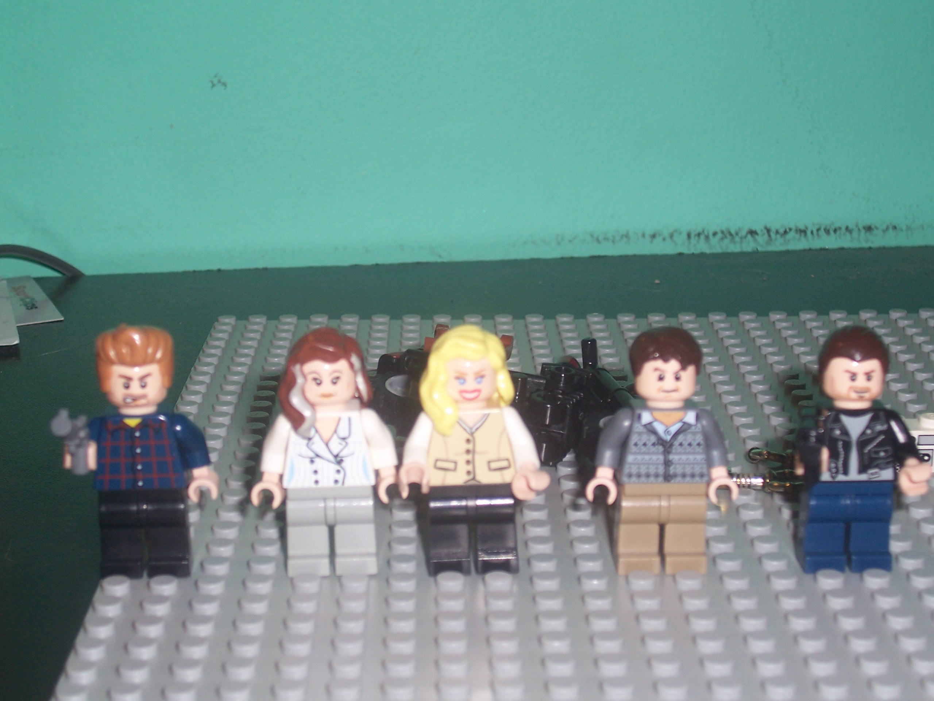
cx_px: 467
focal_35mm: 66
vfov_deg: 22.3
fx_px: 1781
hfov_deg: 29.4
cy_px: 350
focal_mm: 10.8
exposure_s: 1/90
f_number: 4
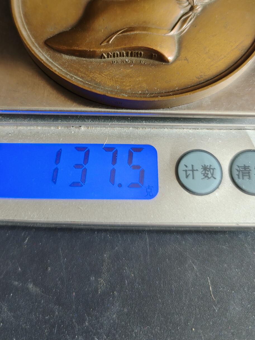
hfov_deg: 41.7
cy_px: 117
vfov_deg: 53.0
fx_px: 334
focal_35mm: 34
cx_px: 108
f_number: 1.6
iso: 400
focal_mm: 6.06
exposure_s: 1/100
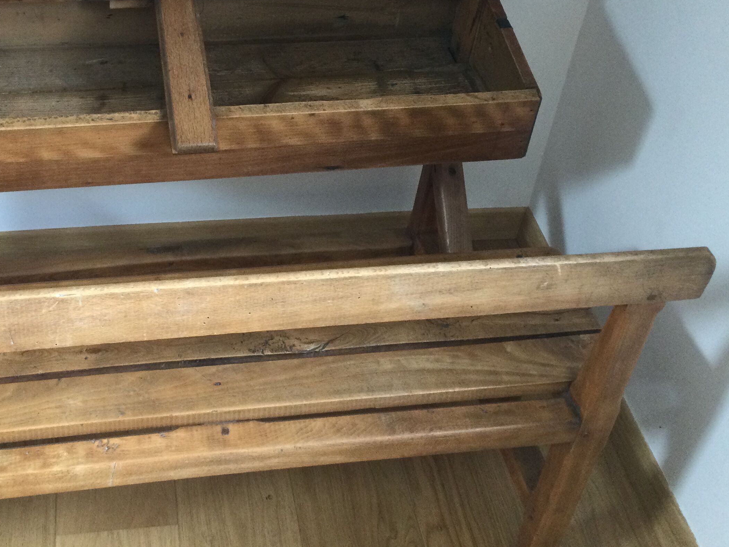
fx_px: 1011
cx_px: 244
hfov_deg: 39.2
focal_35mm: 48
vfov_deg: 29.7
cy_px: 127
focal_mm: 3.3
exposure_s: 1/33
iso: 125
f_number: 2.4
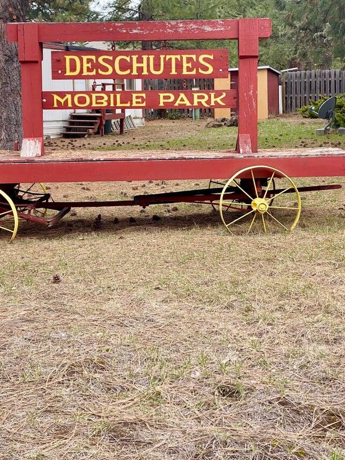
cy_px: 203
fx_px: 824
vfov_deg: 31.2
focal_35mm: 62
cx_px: 146
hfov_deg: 23.6
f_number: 2
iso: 20
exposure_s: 1/129
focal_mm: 6
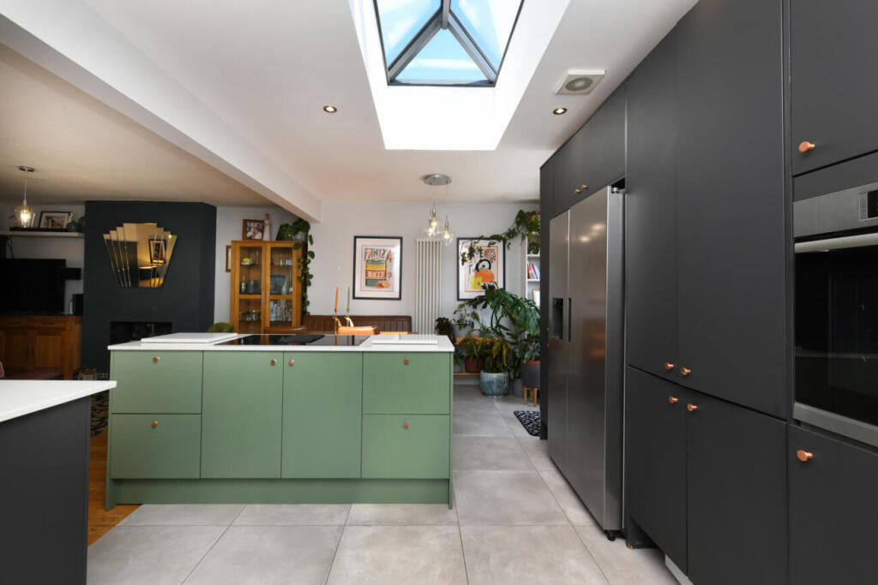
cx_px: 439
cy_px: 292
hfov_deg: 100.4
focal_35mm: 15
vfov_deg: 77.3
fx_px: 366
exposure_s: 1/60
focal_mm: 15
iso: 640
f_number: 14
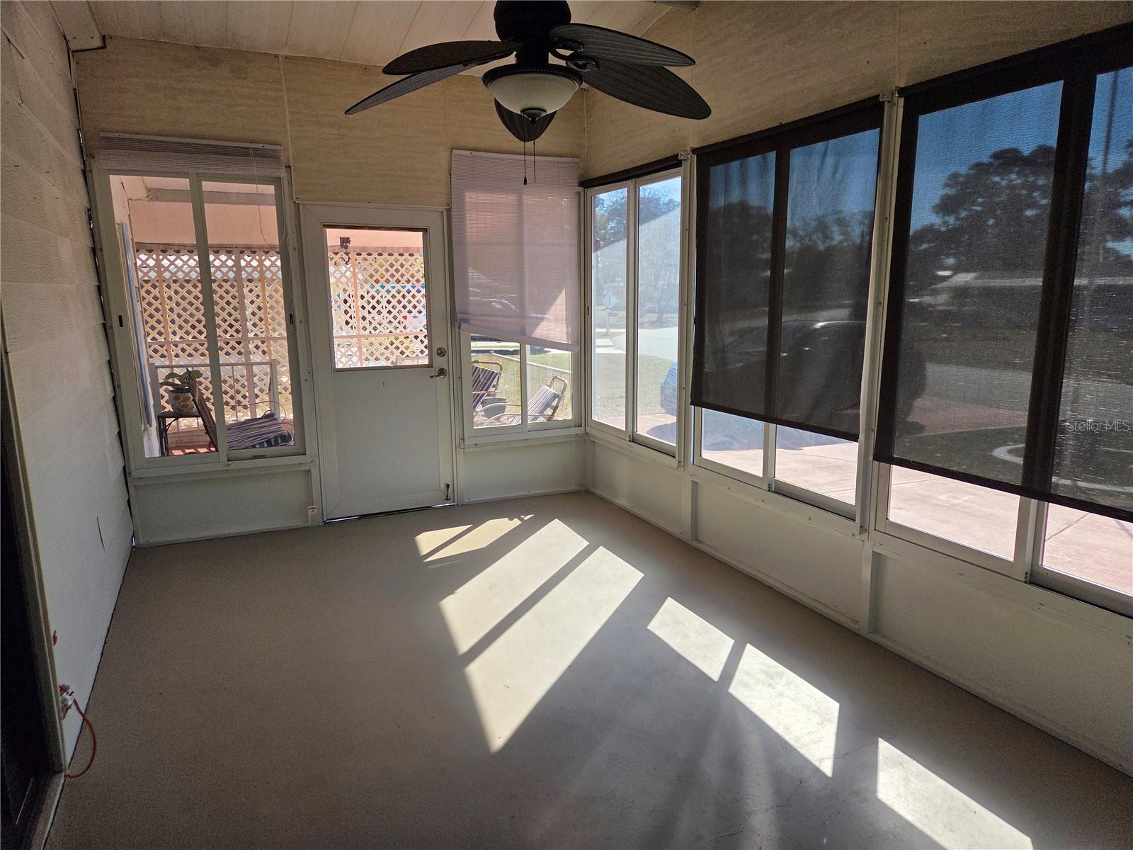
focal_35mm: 23
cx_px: 566
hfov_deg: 73.9
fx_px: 753
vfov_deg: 58.9
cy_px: 425
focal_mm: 5.4
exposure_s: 1/359
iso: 64
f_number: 1.8
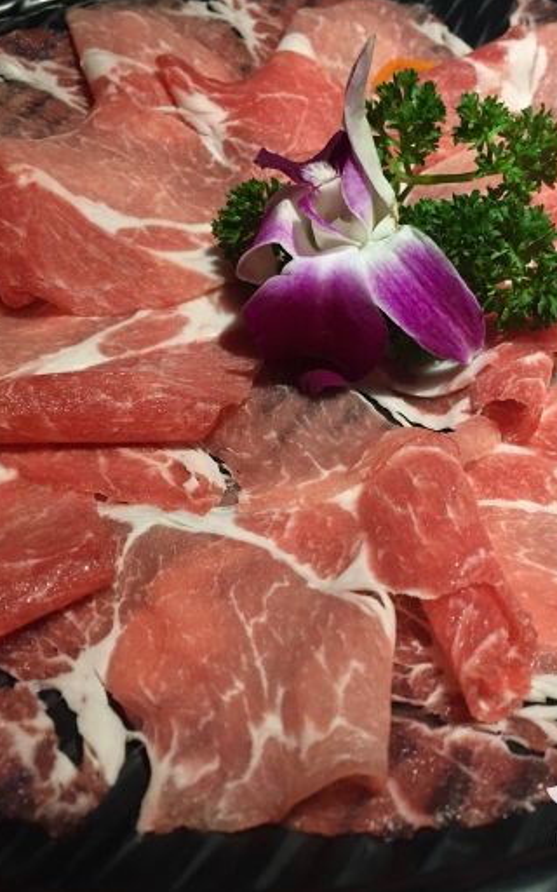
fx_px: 1020
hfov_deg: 30.3
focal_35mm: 42
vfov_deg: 47.2
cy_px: 440
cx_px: 374
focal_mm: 4.15
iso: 200
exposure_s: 1/33
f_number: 2.2
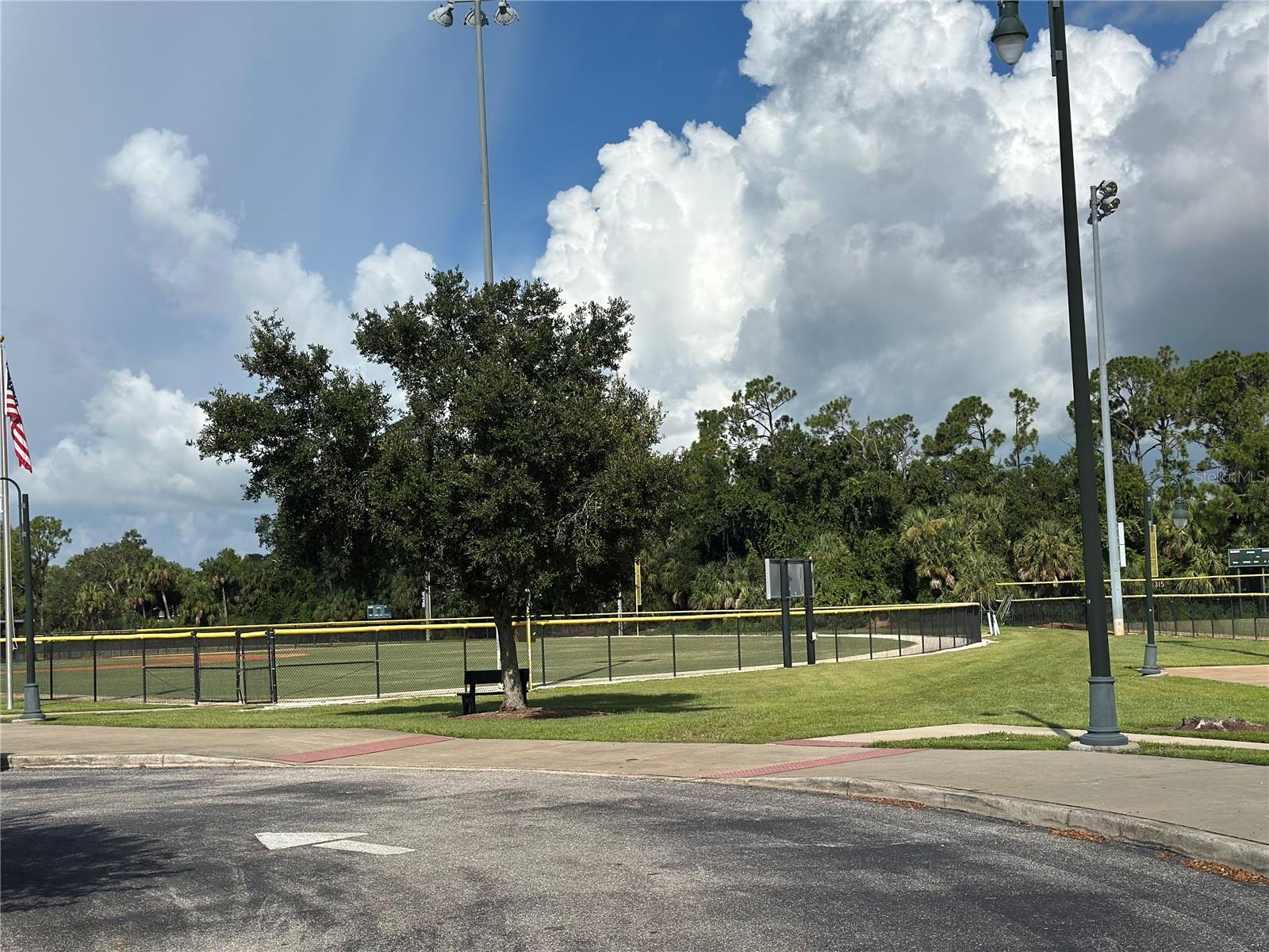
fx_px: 1760
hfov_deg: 39.7
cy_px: 476
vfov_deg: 30.3
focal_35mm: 48
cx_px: 634
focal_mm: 6.86
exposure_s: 1/12048
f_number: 1.78
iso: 100
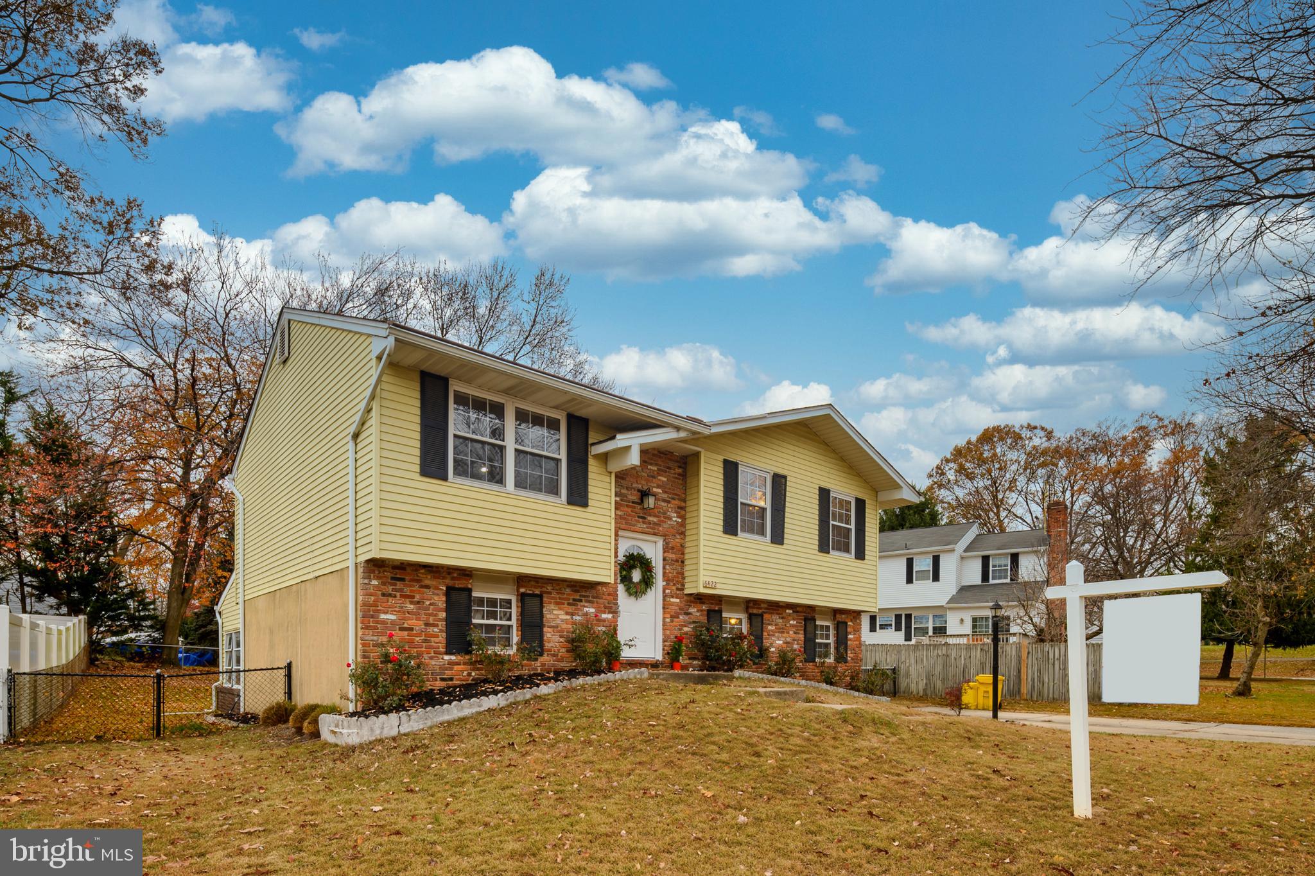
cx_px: 658
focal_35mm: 19
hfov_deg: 86.9
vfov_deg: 64.5
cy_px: 438
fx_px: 694
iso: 200
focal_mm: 19
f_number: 16
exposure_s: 1/30
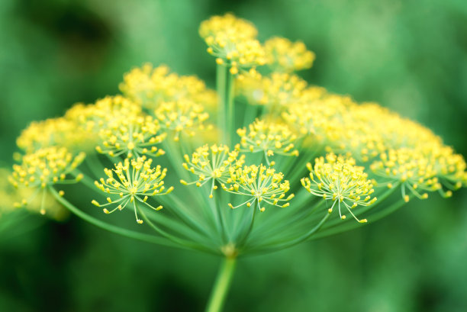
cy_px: 156
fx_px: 1363
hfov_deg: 19.4
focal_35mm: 105
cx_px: 234
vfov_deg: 13.1
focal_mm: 105
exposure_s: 1/125
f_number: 5.6
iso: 200
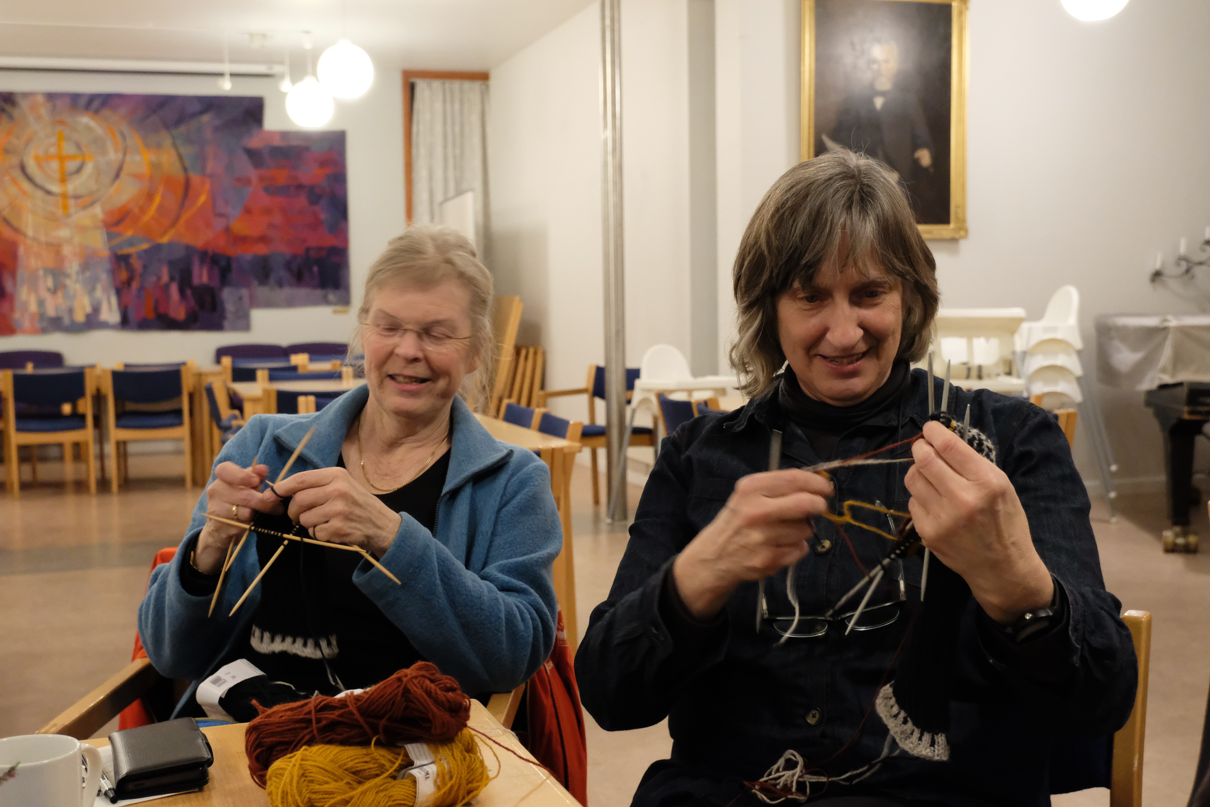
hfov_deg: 46.4
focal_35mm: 42
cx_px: 597
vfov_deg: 31.9
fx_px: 1412
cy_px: 419
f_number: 4.4
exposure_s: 1/42
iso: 6400
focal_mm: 26.4
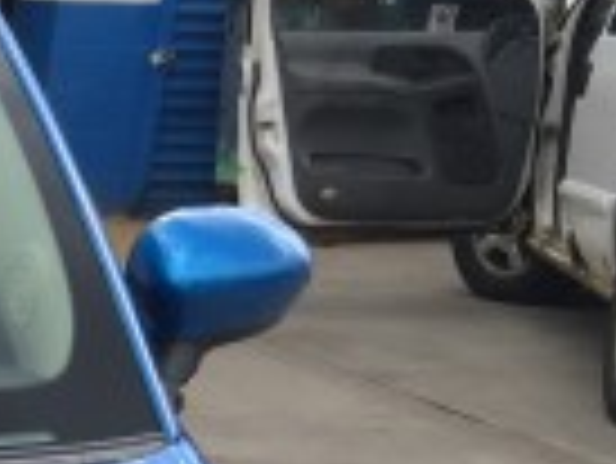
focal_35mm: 135
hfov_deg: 12.4
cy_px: 869
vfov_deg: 10.3
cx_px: -719
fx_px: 2404
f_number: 2.2
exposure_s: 1/590
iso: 32
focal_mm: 4.15
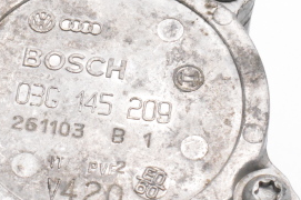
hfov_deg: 6.6
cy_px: 213
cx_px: -28
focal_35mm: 312
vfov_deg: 4.4
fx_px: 2605
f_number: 11
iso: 6400
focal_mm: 55
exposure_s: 1/500
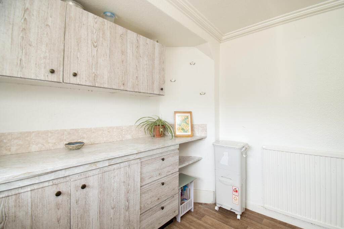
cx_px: 172
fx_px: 143
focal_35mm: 15
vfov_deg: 77.3
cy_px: 114
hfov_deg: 100.4
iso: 320
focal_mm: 10
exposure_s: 1/20
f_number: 9
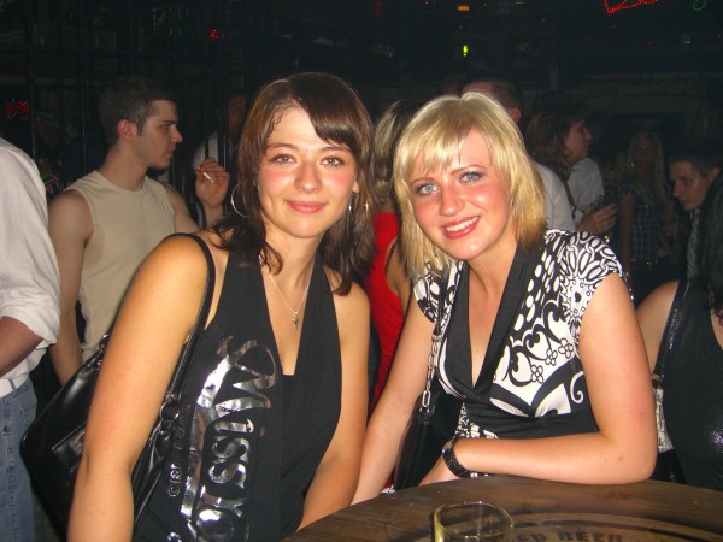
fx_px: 794
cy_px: 271
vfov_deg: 37.7
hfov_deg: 49.0
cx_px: 362
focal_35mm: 38
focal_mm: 7.9
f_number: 2.8
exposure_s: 1/60
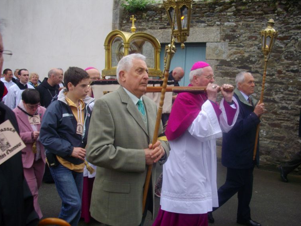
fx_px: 339
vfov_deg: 36.8
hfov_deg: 47.9
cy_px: 117
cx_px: 153
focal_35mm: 39
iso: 100
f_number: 5.6
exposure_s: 1/125
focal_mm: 6.2
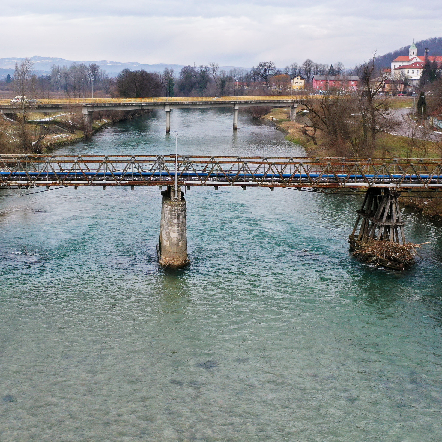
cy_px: 213
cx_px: 163
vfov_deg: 32.8
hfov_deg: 32.6
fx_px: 751
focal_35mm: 52
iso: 100
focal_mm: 10.26
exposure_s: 1/800
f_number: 2.8
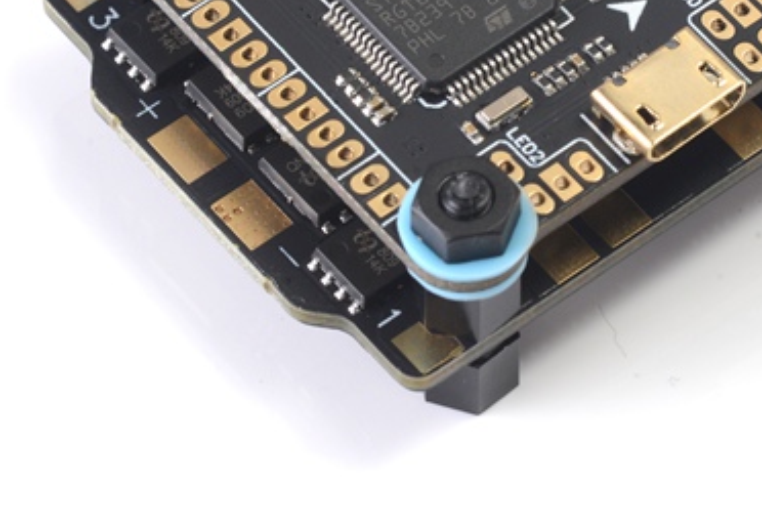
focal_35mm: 242
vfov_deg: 5.7
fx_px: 5122
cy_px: -32
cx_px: 528
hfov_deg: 8.5
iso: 500
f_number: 18
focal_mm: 90
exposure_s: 1/80
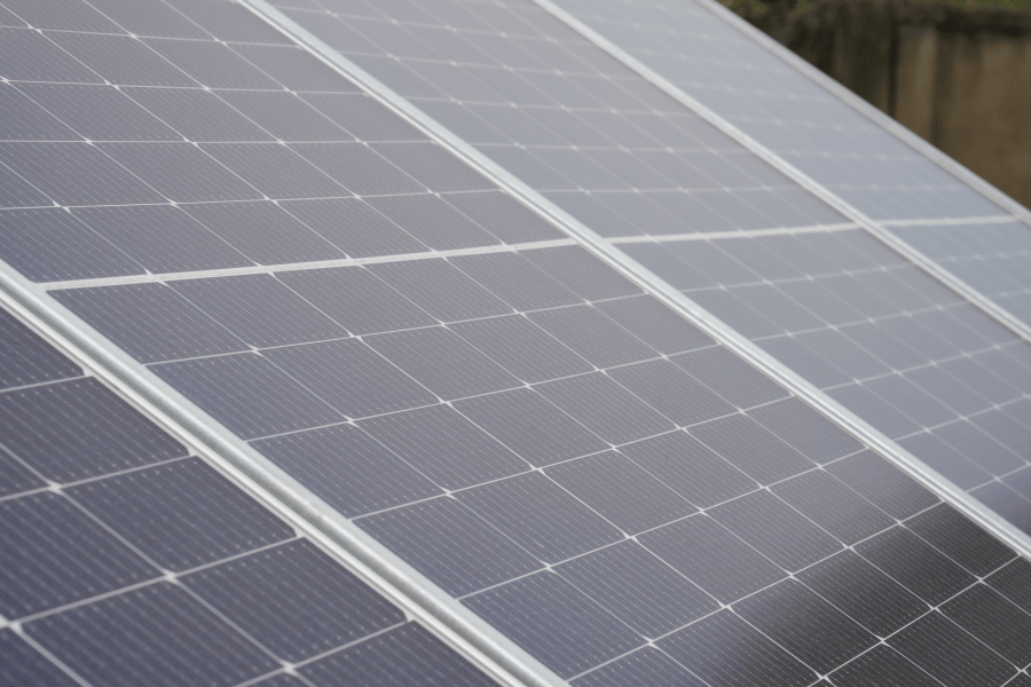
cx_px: 516
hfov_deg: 19.5
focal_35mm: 105
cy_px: 344
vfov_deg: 13.0
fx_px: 3007
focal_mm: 105
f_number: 9
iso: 200
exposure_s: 1/400
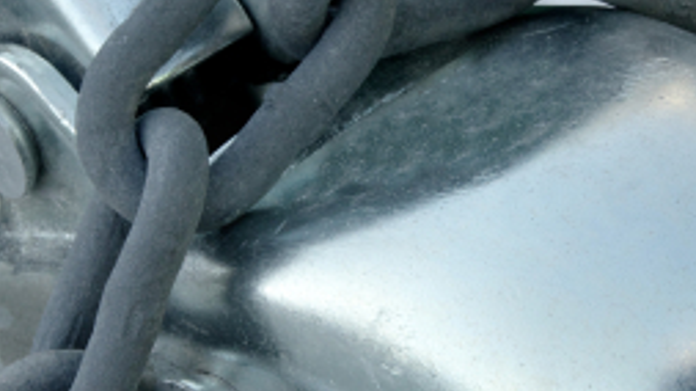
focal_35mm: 225
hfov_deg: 9.6
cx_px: 341
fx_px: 4150
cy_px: 266
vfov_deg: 5.4
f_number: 13
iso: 250
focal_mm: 43
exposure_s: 1/80
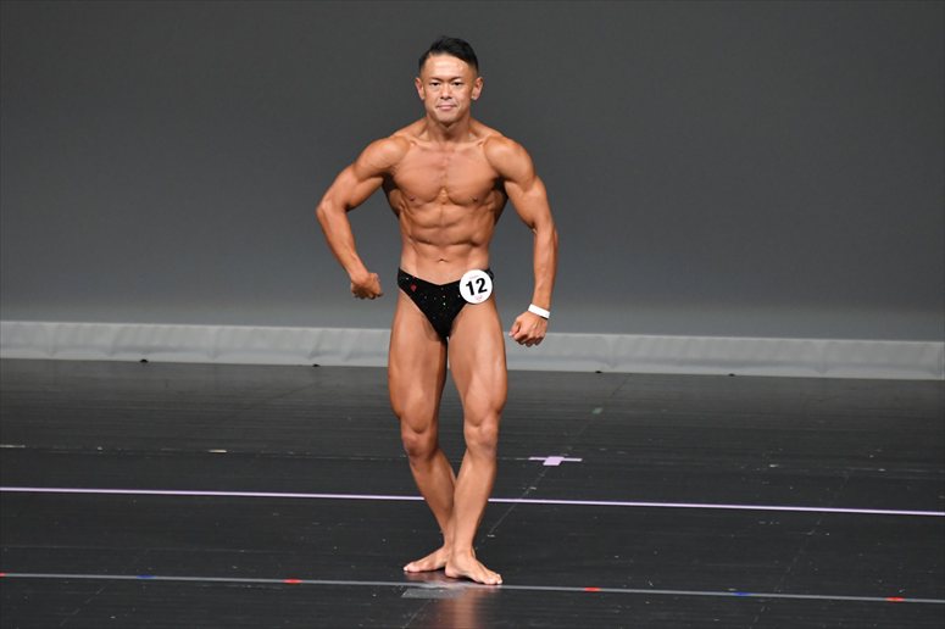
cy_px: 314
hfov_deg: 5.5
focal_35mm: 375
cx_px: 472
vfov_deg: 3.7
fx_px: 9839
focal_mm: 250
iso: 4000
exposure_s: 1/400
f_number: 5.6
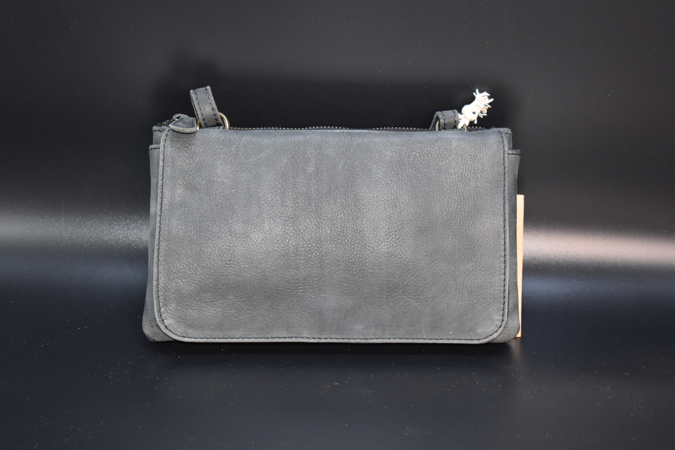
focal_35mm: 70
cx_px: 346
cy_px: 232
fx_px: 1303
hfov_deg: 29.0
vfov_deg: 19.6
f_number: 5
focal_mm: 45
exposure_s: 1/60
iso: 900
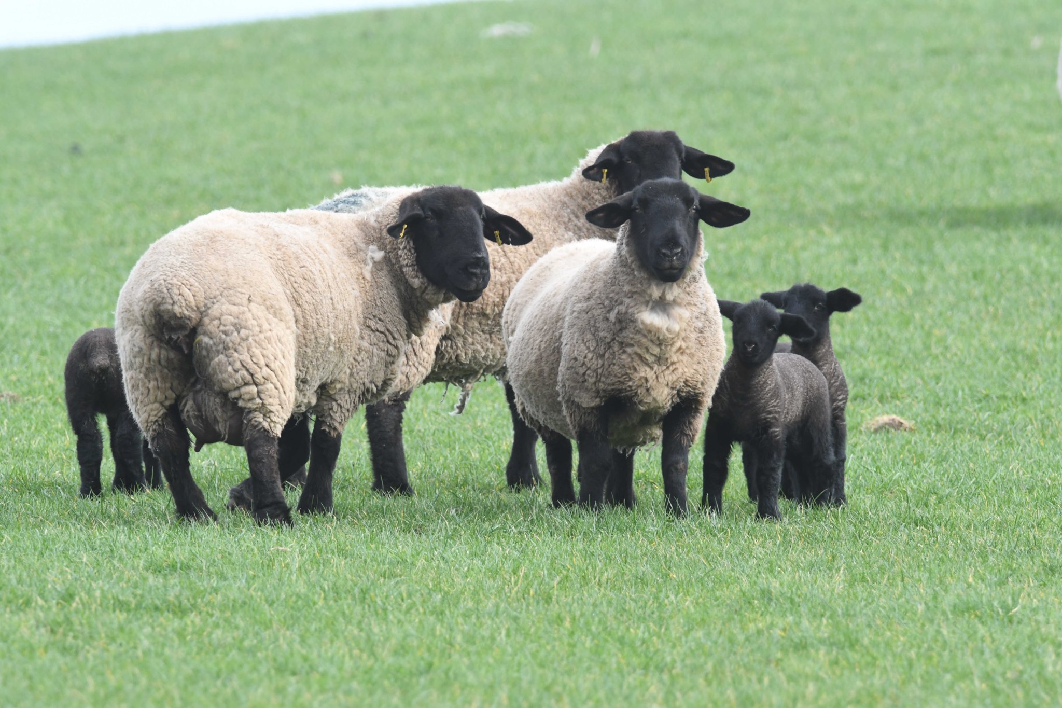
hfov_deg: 2.3
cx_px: 531
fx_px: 26546
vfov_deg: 1.5
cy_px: 354
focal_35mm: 900
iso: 1000
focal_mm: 600
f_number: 10
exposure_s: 1/400
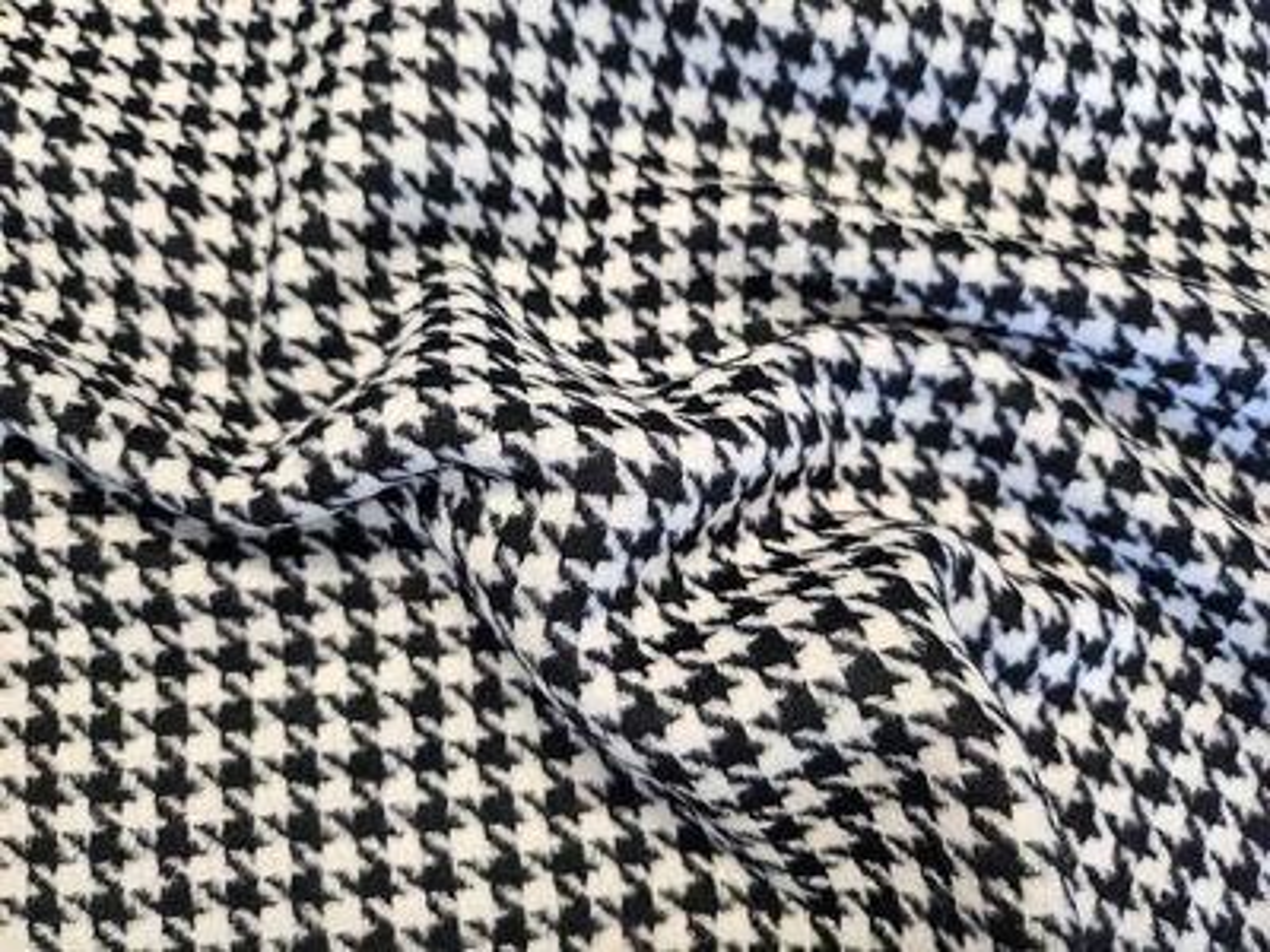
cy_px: 476
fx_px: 881
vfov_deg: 56.8
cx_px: 635
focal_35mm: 24
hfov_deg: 71.6
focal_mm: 5
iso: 200
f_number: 1.8
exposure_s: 1/100
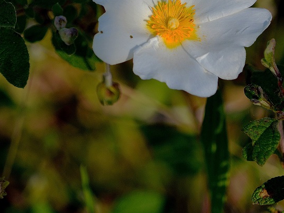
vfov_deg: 2.6
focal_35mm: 573
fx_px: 4700
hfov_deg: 3.5
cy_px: 21
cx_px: 174
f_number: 5.6
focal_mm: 180
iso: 220
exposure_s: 1/250
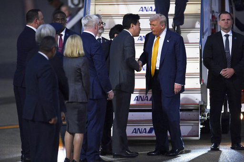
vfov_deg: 3.4
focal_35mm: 400
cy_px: 81
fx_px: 2710
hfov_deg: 5.2
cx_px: 122
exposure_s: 1/500
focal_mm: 400
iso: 3200
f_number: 2.8
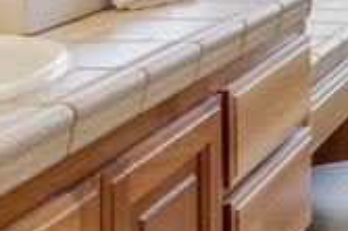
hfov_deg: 17.2
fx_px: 946
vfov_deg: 13.1
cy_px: -129
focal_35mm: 98
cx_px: 617
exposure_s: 1/15
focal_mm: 16
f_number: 8
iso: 160
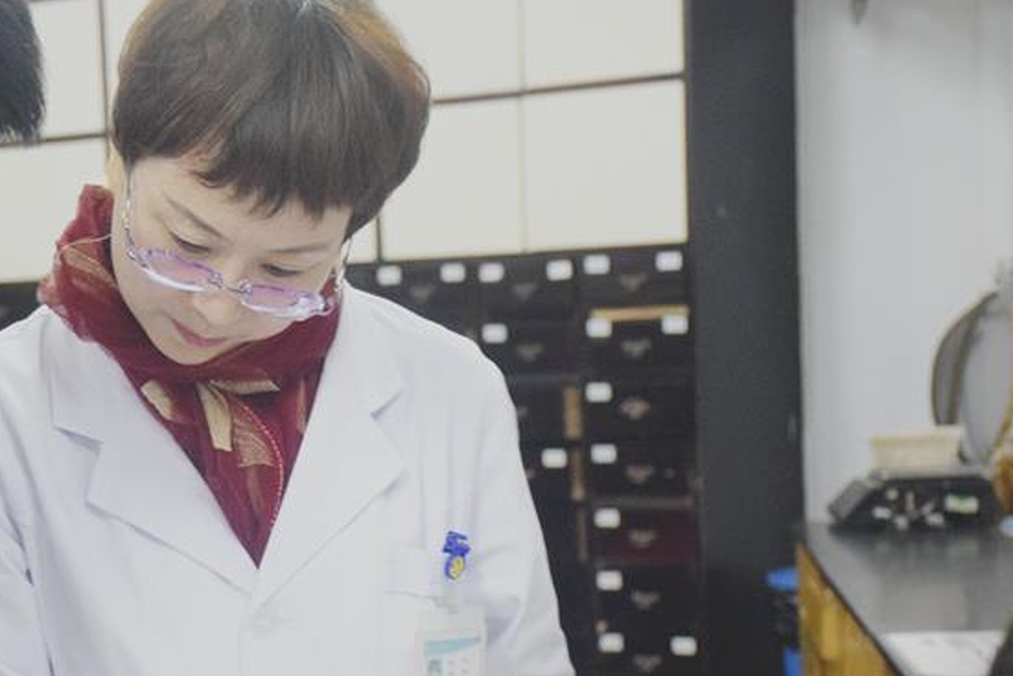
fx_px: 3068
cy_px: 534
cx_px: 201
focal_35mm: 109
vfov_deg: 12.5
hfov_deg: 18.6
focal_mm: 40
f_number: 4.5
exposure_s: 1/60
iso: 2500
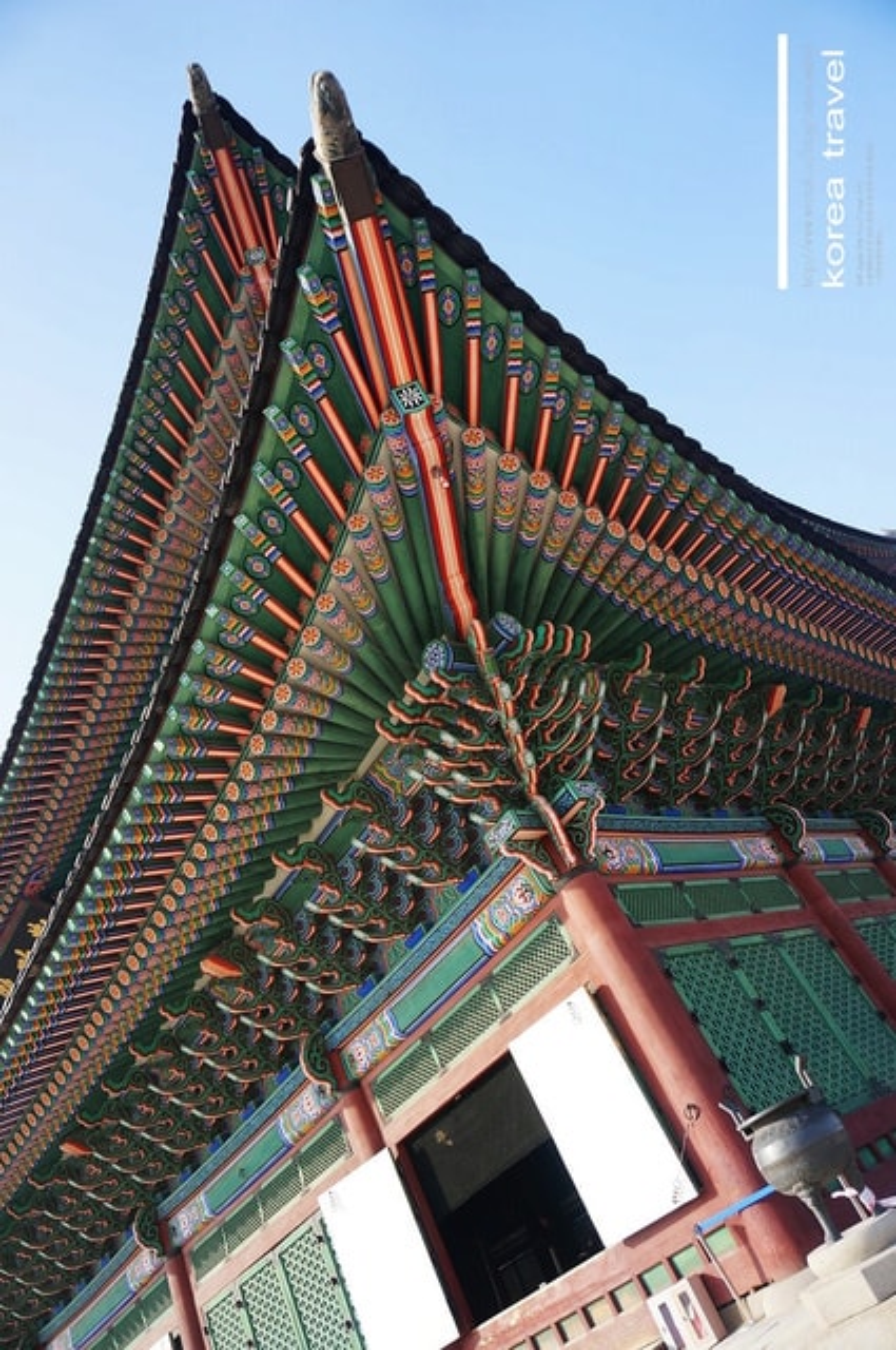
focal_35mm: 24
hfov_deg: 53.0
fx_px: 898
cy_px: 675
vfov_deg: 73.8
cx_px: 448
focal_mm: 16
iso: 100
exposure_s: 1/400
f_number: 3.5
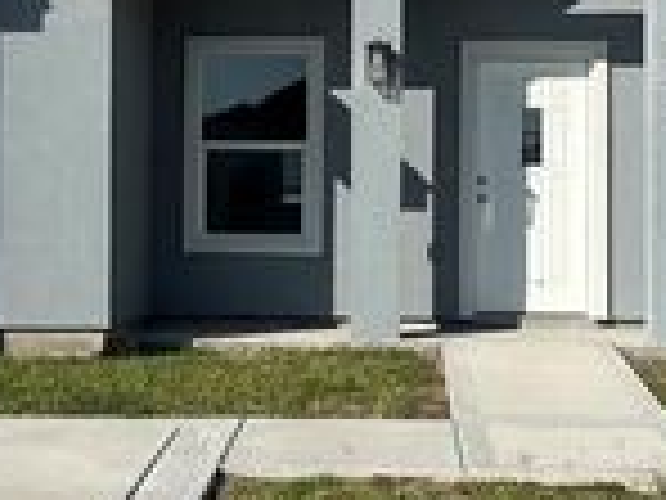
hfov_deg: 24.1
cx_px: 346
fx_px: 1558
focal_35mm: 81
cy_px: 182
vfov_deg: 18.2
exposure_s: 1/7576
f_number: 1.78
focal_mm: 6.86
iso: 80
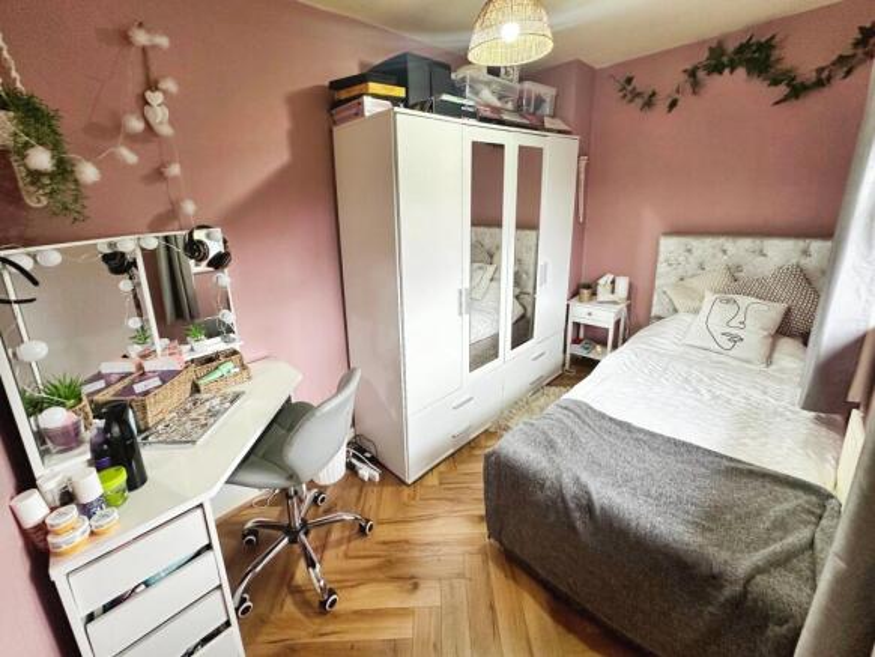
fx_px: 354
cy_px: 328
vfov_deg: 85.7
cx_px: 438
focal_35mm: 14
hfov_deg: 102.0
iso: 160
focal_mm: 2.22
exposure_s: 1/50
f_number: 2.2
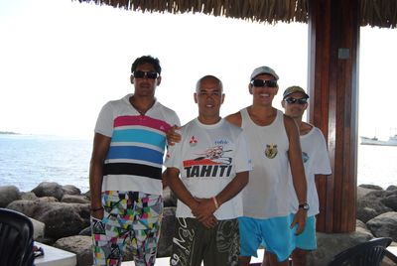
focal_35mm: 45
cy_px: 133
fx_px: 497
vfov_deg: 30.0
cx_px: 198
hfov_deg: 43.5
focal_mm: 30
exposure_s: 1/200
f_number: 5.6
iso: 100
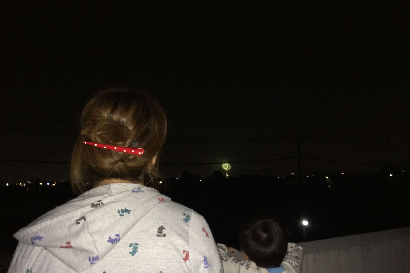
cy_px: 152
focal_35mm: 34
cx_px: 222
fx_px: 387
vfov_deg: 38.8
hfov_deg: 55.7
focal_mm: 4.12
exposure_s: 1/16
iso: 160
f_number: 2.2
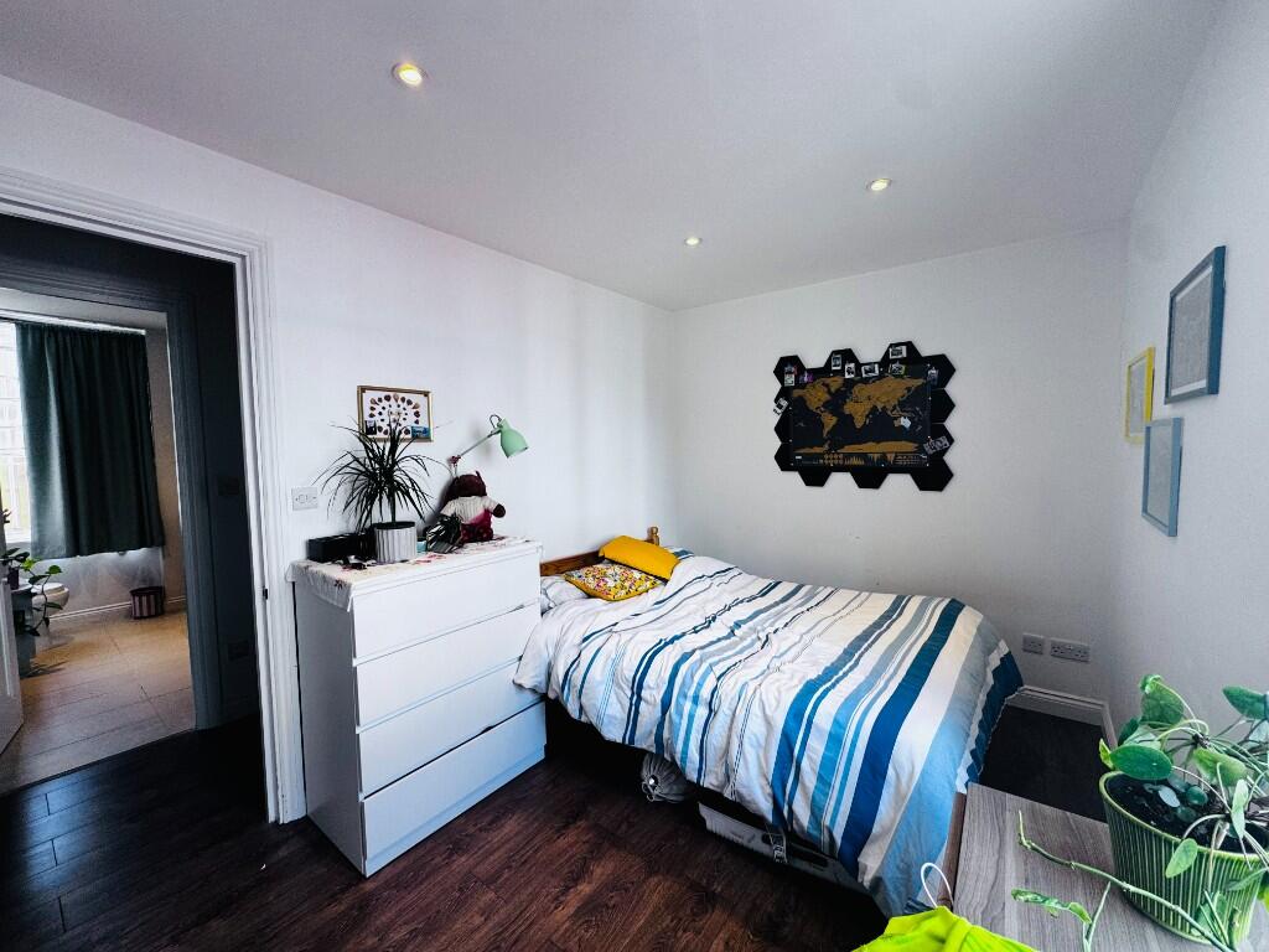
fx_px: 513
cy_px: 476
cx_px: 634
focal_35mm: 14
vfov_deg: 85.7
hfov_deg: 102.1
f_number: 2.2
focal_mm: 2.22
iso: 80
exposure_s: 1/99
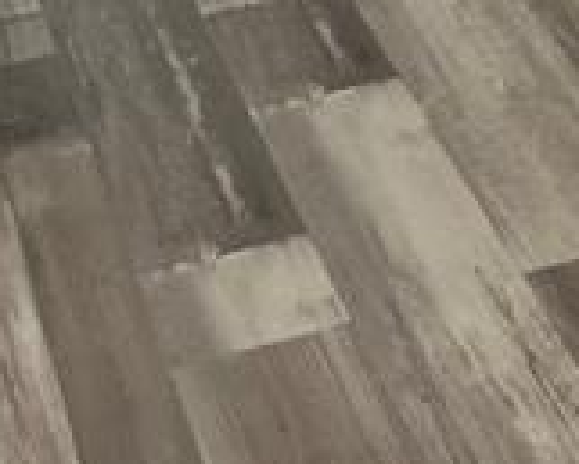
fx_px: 2075
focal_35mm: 121
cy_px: -691
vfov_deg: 10.7
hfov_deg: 15.9
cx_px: 331
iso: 100
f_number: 1.6
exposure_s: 1/120
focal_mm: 5.1
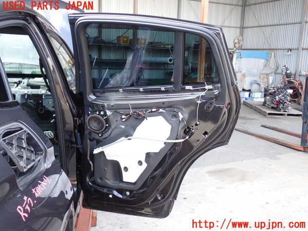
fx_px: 320
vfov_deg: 39.7
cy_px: 116
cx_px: 154
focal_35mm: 36
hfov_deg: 51.4
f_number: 2.5
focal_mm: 6.37
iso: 125
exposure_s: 1/80
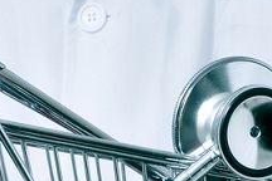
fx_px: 839
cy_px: 246
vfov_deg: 11.9
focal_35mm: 111
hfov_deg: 18.4
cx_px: 132
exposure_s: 1/125
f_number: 13
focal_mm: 20
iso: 200
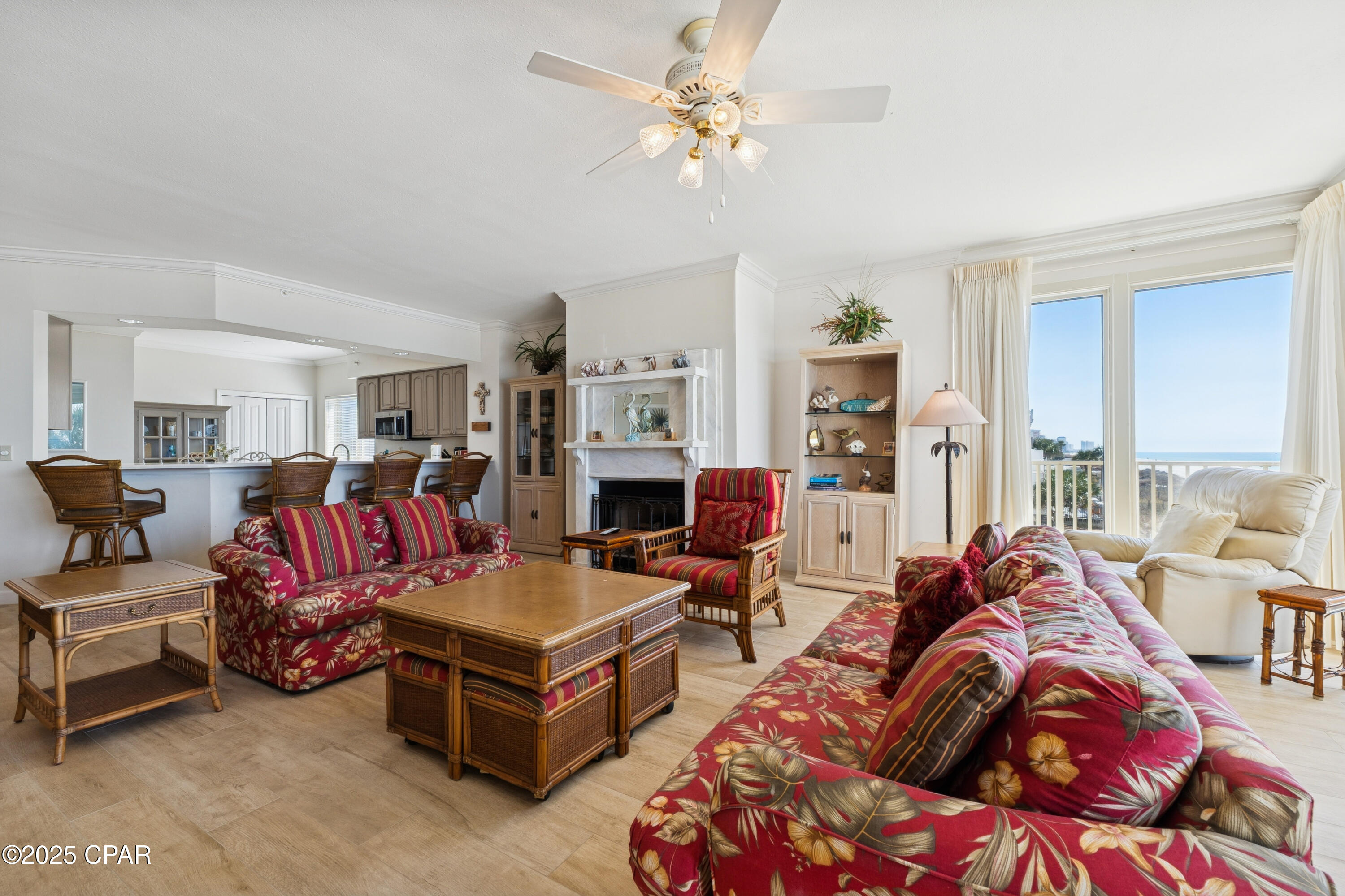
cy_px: 448
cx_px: 672
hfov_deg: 100.4
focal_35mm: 15
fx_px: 560
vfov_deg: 77.3
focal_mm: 10
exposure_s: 1/25
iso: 100
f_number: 10
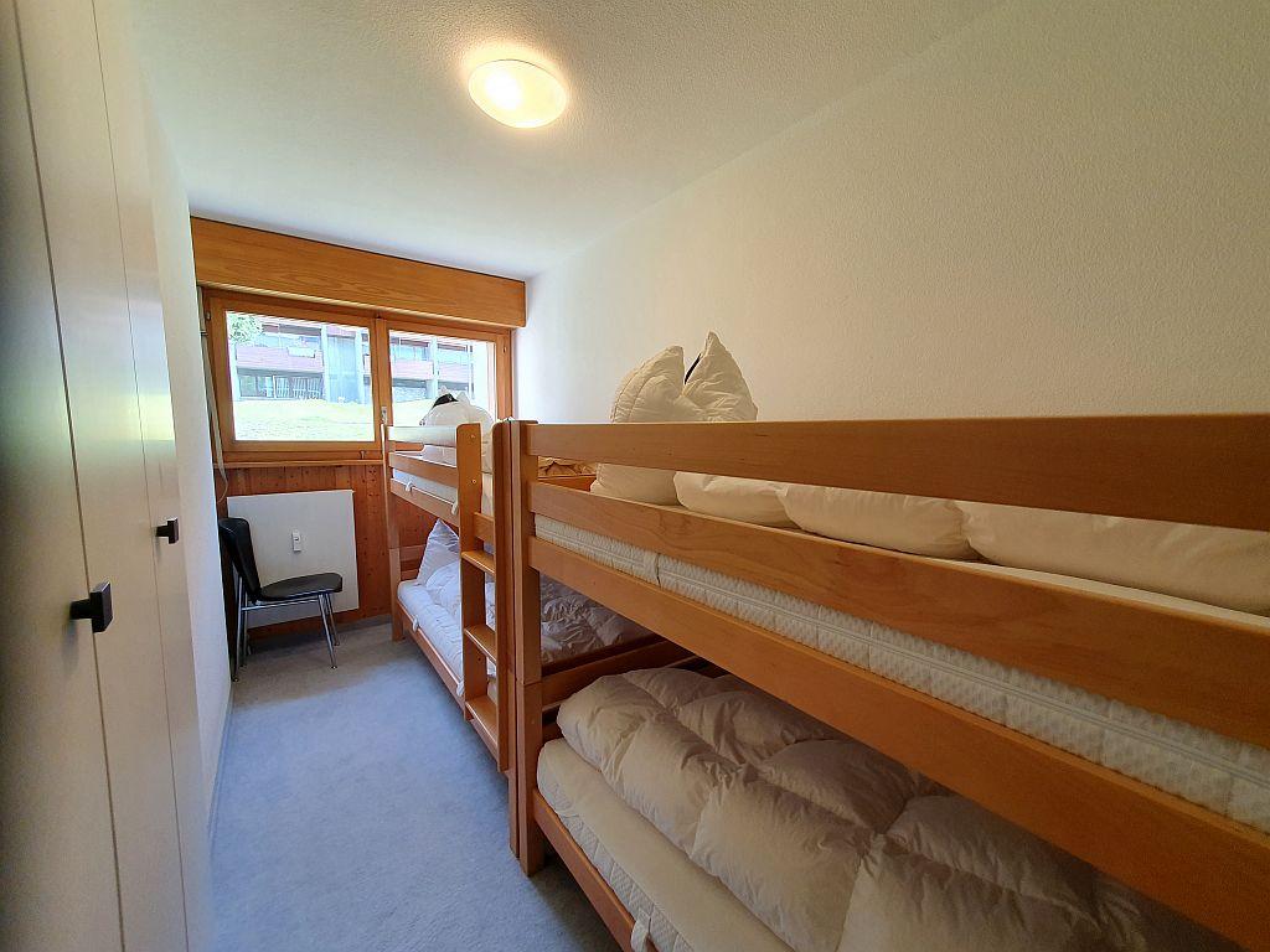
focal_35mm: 13
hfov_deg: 106.2
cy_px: 476
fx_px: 477
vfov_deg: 89.9
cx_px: 635
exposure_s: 1/50
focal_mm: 1.8
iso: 80
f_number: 2.2
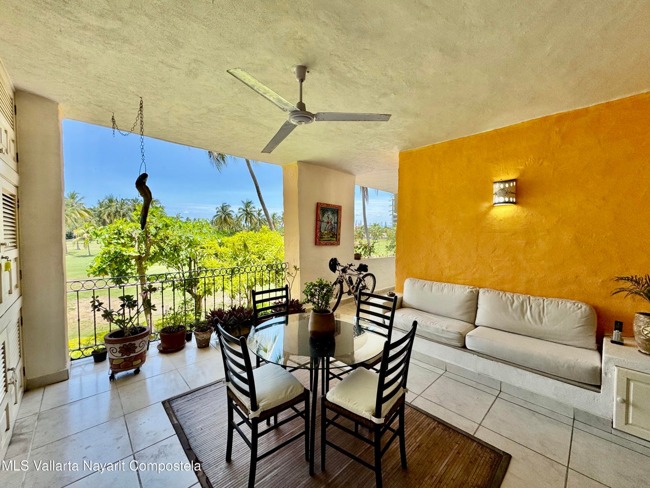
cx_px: 325
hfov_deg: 102.1
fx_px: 263
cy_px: 244
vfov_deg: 85.7
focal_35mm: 14
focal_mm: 2.22
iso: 40
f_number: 2.2
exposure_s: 1/501
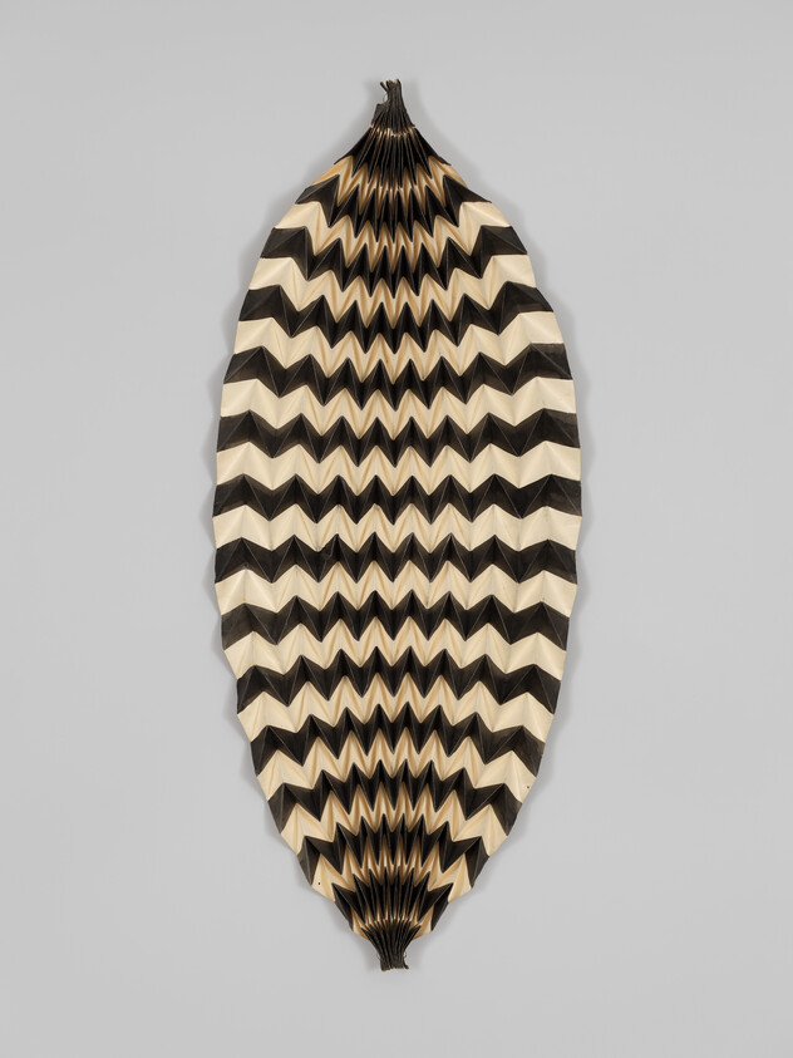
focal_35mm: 51
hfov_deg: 28.6
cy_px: 529
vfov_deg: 37.5
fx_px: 1558
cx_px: 396
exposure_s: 1/125
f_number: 6.8
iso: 64
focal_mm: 80
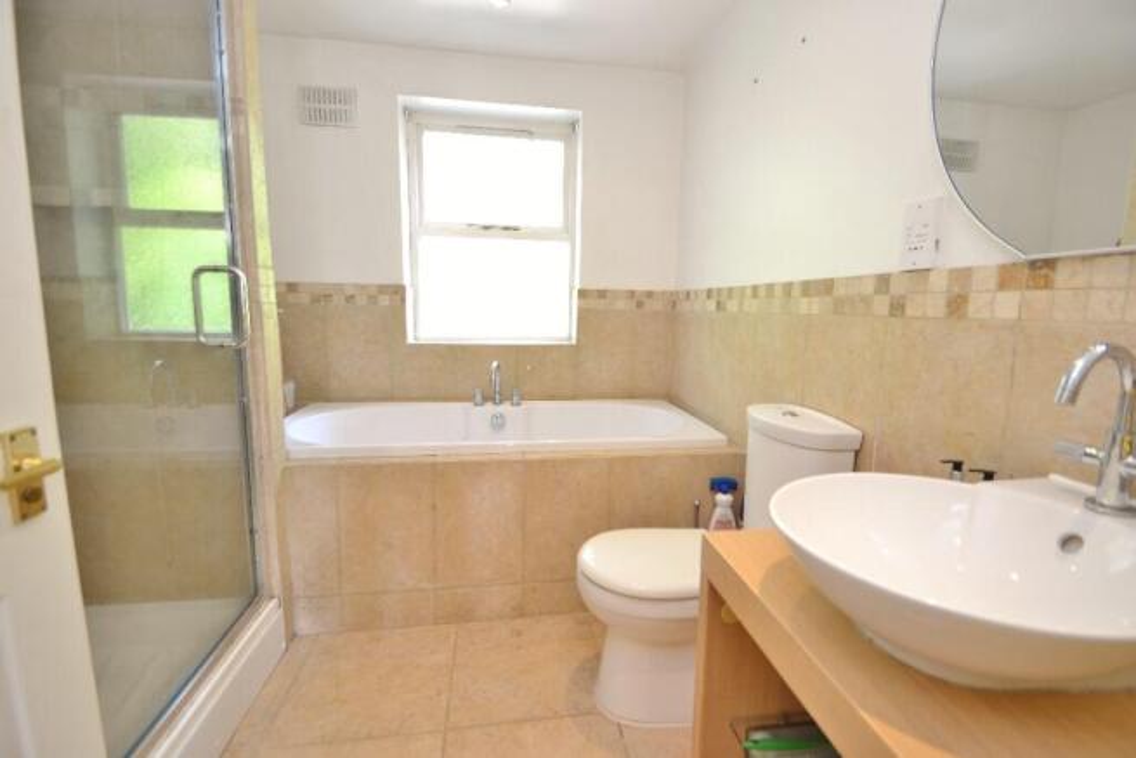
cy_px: 379
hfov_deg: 100.4
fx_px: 473
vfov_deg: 77.4
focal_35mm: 15
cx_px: 568
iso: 100
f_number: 3.5
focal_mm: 10
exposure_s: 1/4
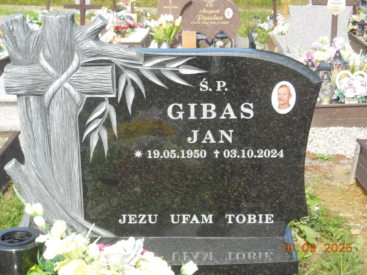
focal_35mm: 76
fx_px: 806
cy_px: 138
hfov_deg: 25.7
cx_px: 184
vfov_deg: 19.4
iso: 125
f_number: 4.4
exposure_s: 1/400
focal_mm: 13.6
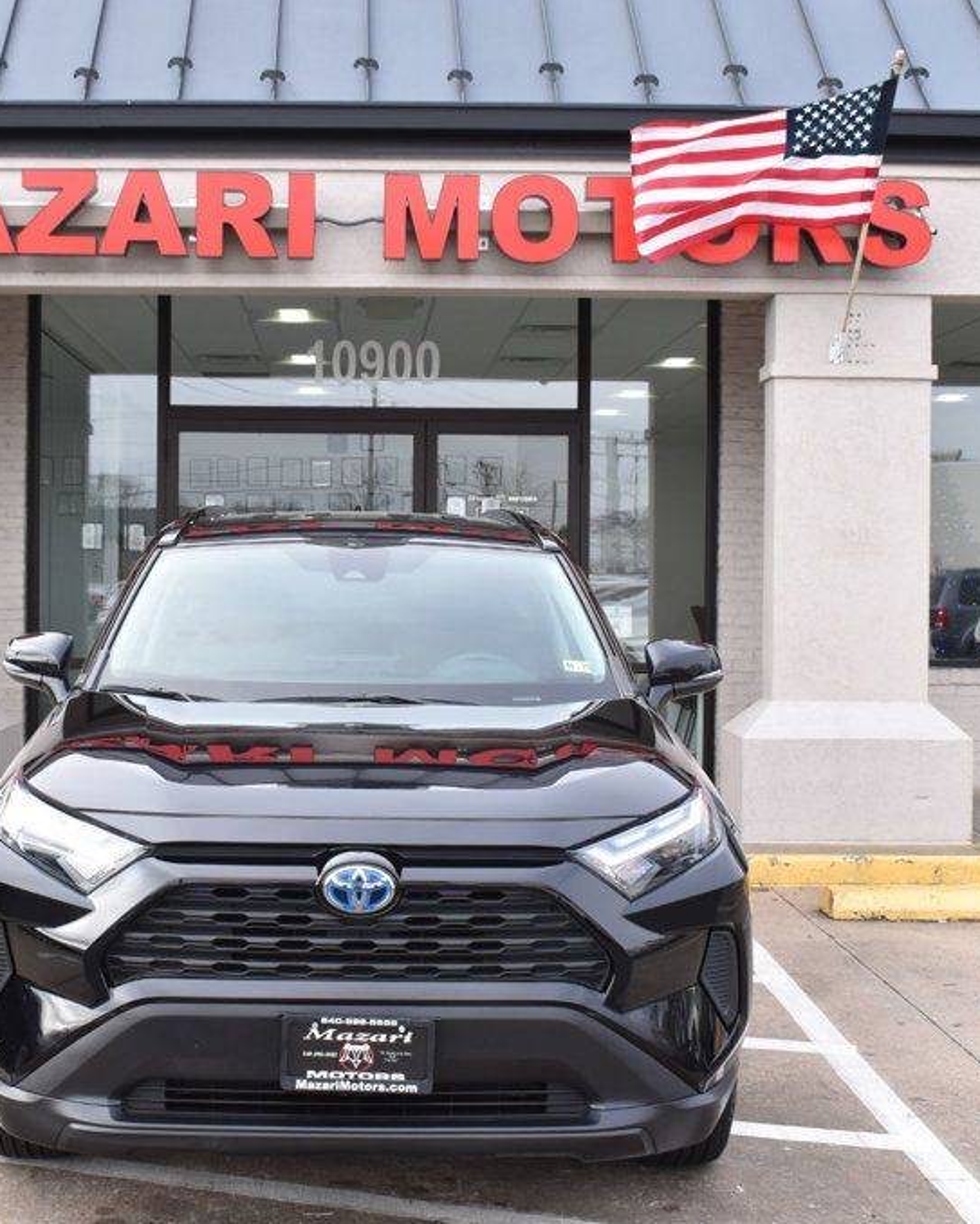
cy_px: 614
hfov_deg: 29.6
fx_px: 1848
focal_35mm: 51
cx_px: 368
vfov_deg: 36.6
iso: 400
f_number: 8
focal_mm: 24
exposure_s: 1/250
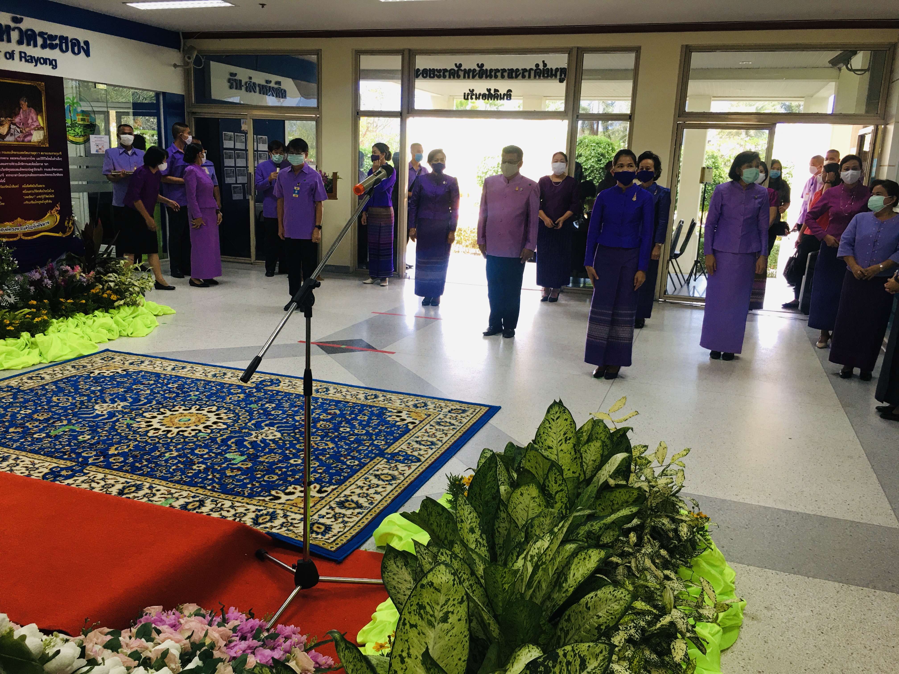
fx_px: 753
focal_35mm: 29
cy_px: 337
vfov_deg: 48.2
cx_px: 450
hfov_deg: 61.7
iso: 32
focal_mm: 4.15
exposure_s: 1/33
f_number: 2.2
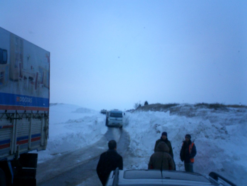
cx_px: 124
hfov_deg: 50.1
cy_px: 93
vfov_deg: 38.7
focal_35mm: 37
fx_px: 264
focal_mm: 5.6
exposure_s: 1/200
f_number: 3.5
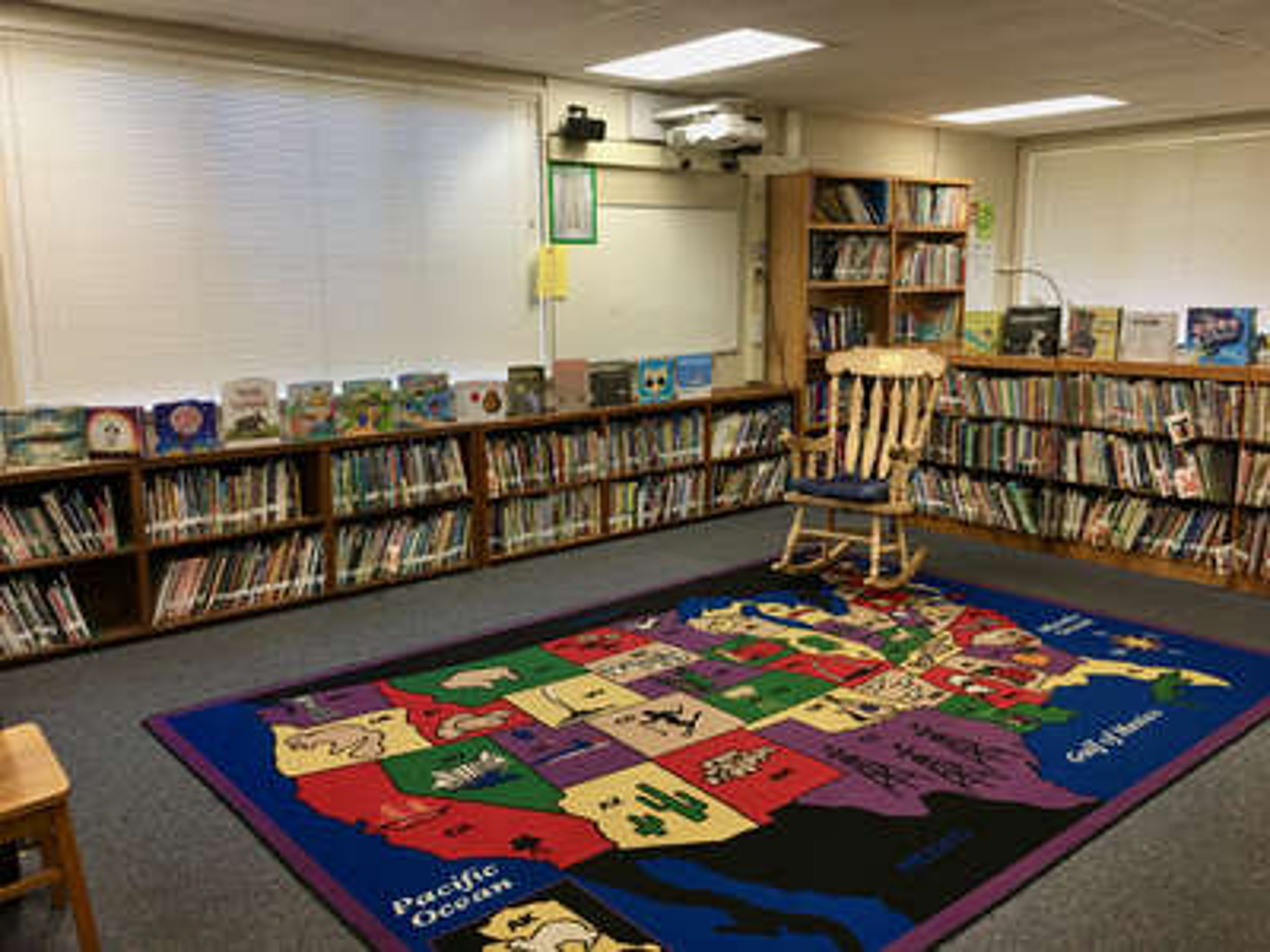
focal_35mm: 29
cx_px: 635
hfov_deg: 61.7
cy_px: 476
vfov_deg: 48.2
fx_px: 1064
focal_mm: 4.15
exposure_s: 1/30
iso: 40
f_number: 2.2
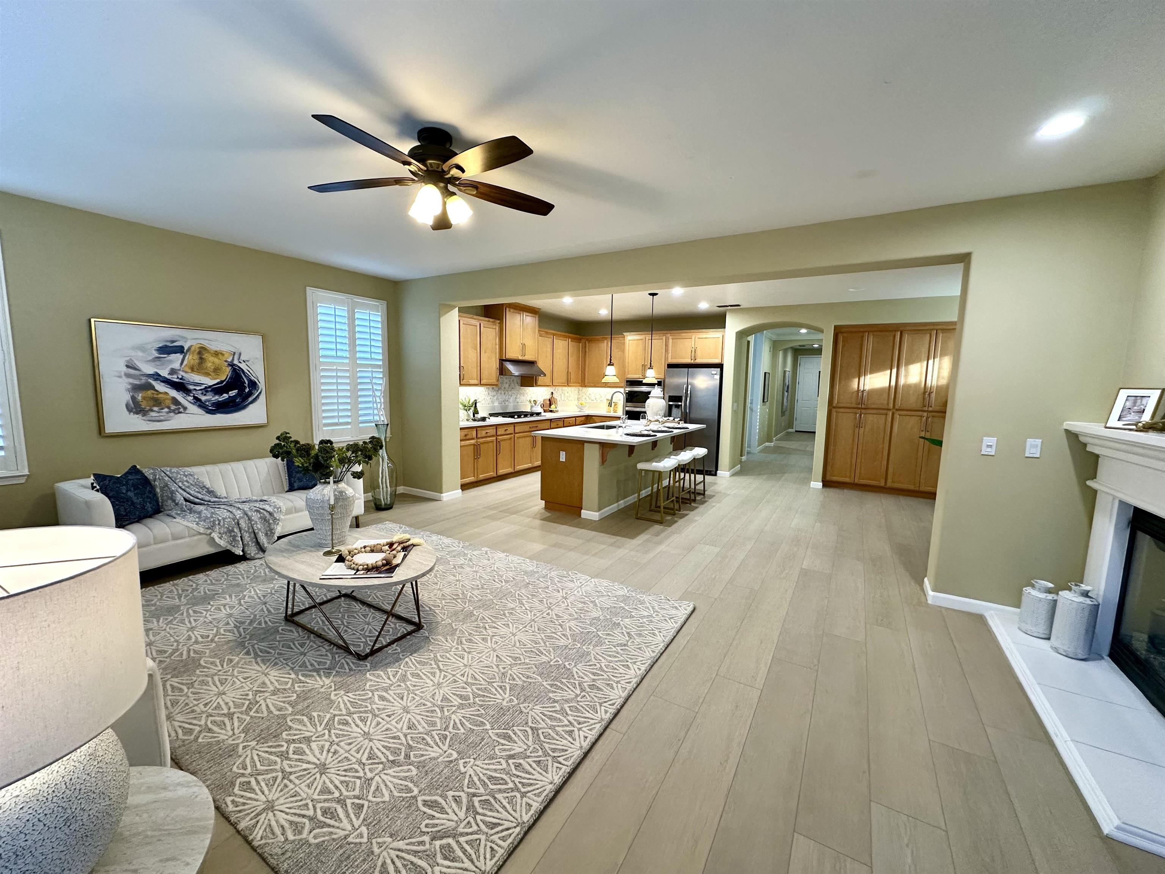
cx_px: 582
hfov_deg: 102.1
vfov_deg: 85.7
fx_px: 471
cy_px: 437
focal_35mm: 14
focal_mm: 2.22
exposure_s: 1/120
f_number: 2.2
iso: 200
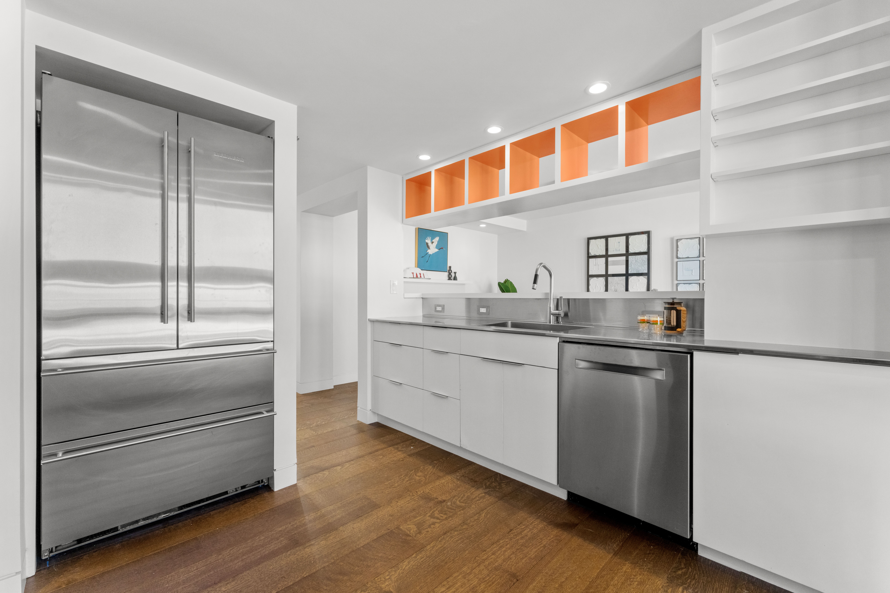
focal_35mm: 15
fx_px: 373
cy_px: 296
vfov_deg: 77.0
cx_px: 445
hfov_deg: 100.0
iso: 1600
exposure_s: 1/15
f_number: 11
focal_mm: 15.1
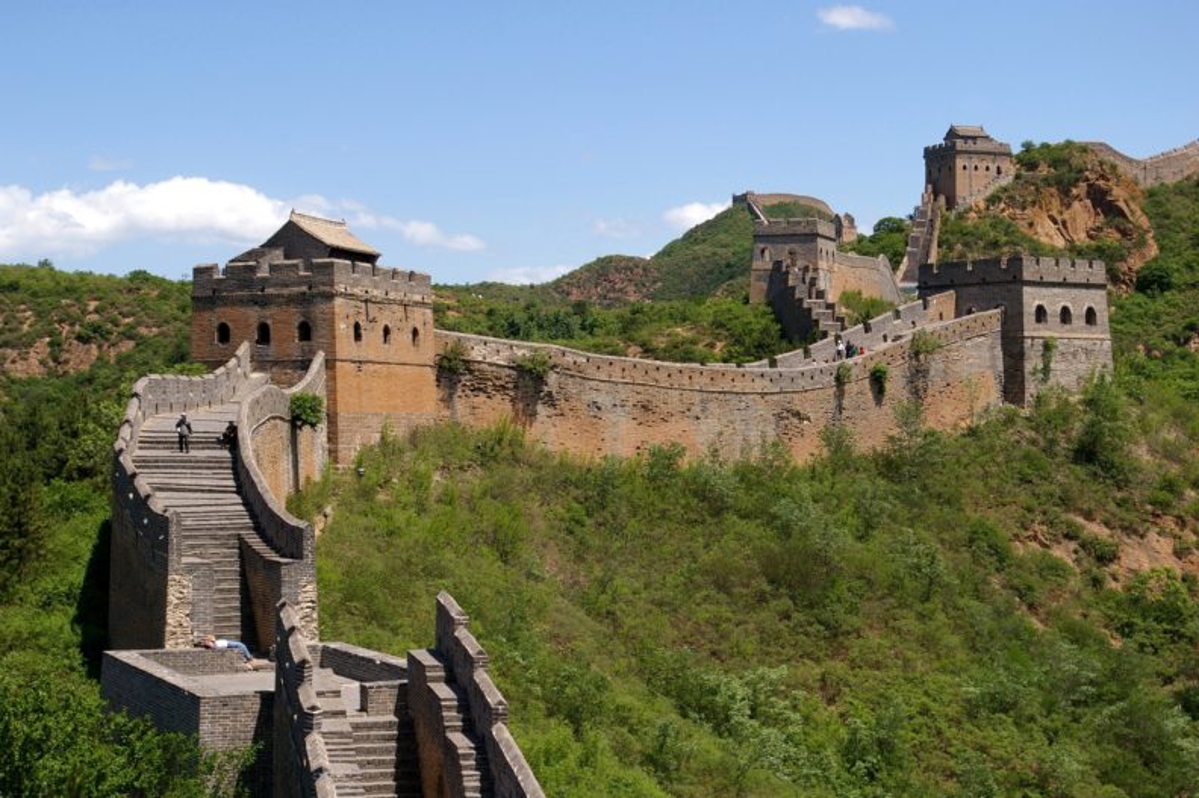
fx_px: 2147
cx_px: 600
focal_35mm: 64
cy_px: 399
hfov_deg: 31.2
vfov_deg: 21.1
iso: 200
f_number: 9.5
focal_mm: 43
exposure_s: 1/350
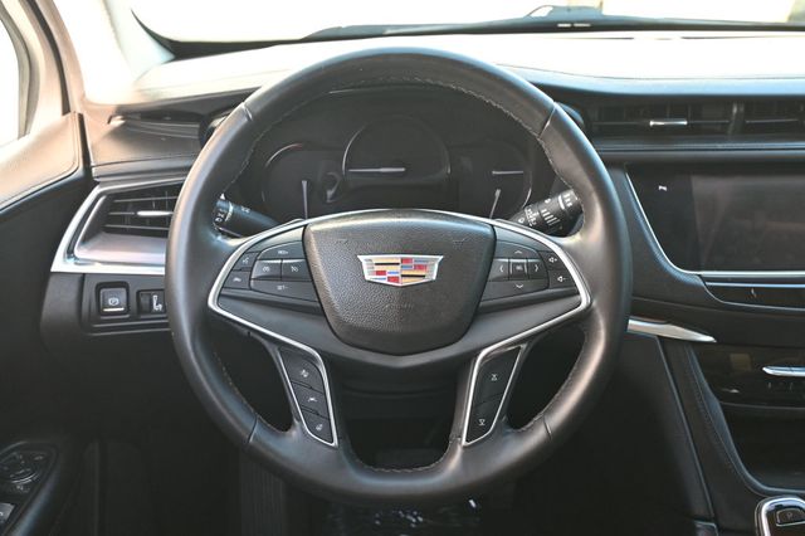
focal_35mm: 36
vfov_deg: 36.8
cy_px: 268
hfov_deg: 53.2
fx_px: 805
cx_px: 402
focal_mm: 24
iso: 640
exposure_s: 1/125
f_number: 4.2
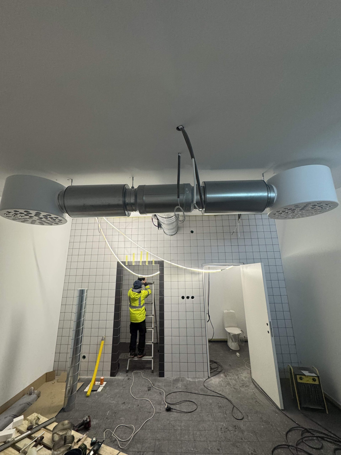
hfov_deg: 85.7
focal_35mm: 14
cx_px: 170
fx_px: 184
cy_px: 228
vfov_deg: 102.1
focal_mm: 2.22
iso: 250
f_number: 2.2
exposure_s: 1/100
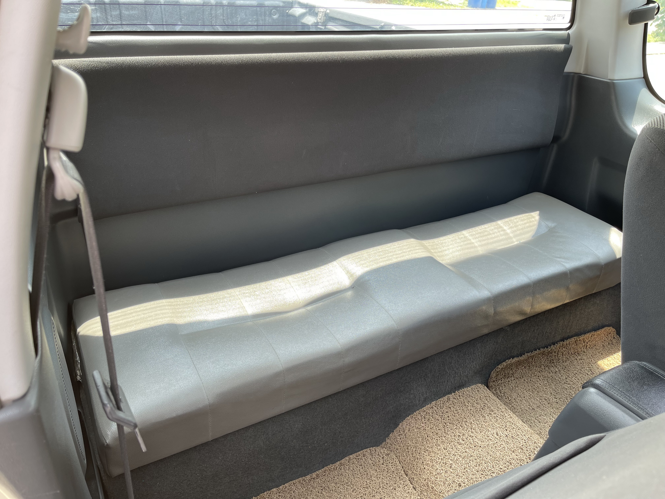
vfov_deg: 53.1
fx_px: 499
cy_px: 250
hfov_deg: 67.3
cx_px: 332
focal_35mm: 26
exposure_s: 1/121
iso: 40
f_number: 1.6
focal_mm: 5.1
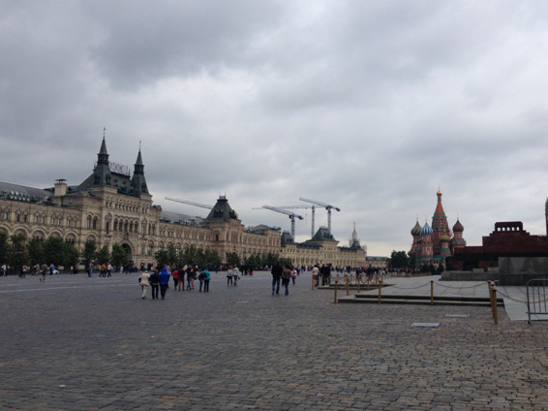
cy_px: 205
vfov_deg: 40.7
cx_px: 274
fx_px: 554
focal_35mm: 35
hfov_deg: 52.6
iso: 50
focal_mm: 4.12
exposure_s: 1/889
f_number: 2.4
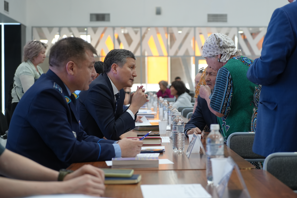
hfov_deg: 25.3
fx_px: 660
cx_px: 165
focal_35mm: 80
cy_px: 94
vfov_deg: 17.1
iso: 1250
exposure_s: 1/160
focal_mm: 70
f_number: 4
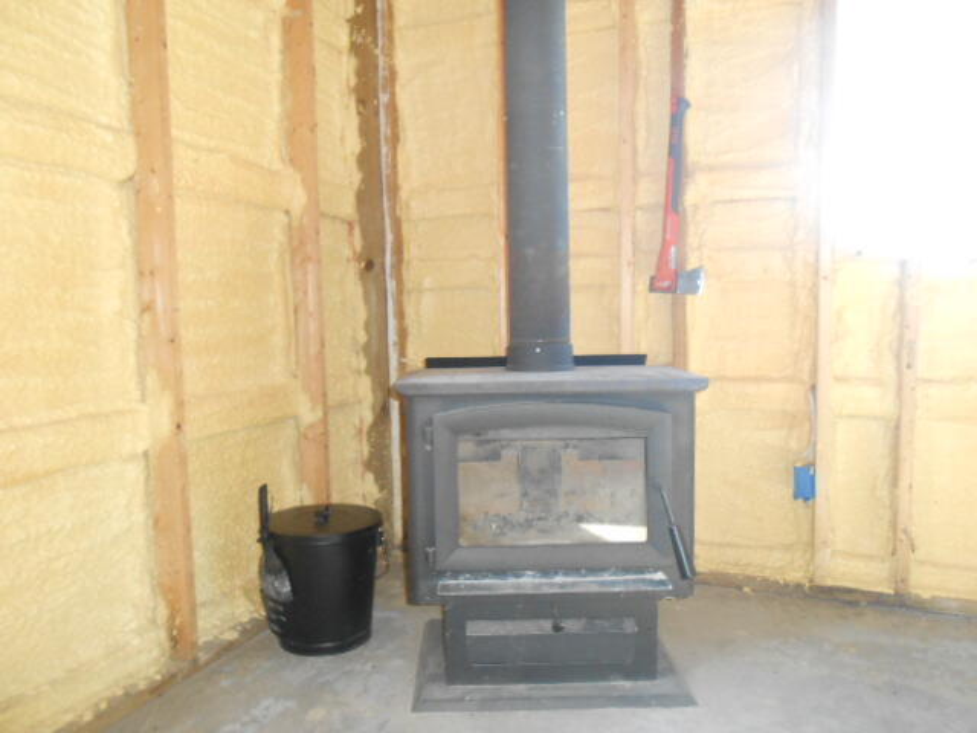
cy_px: 366
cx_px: 488
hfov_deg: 67.3
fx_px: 734
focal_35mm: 26
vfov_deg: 53.1
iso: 400
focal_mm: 4.6
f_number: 3.5
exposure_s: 1/15
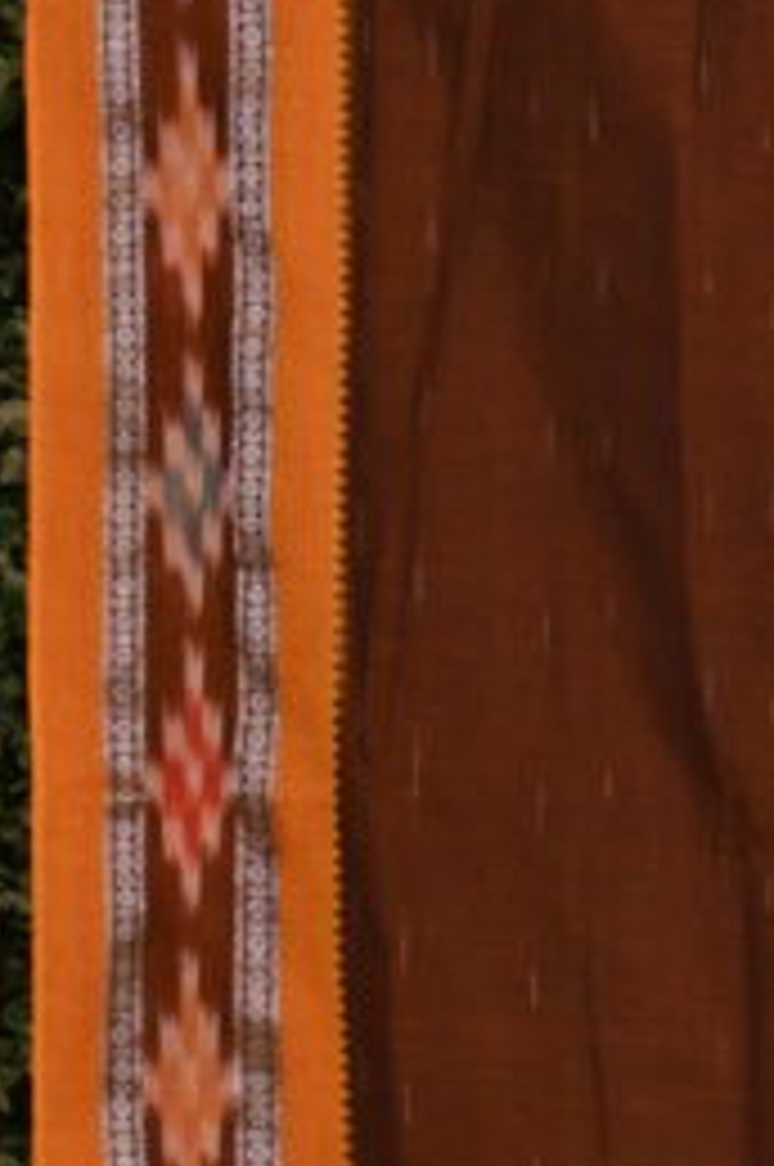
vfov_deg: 7.9
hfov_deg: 5.2
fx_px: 8439
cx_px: 1503
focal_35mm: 261
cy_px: 608
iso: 640
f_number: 6.3
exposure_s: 1/125
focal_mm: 45
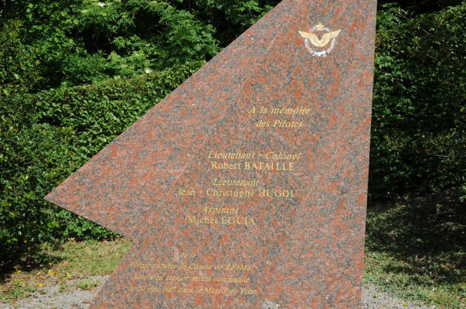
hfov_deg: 45.0
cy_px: 154
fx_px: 562
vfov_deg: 30.8
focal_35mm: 44
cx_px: 233
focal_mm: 29
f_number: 13
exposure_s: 1/200
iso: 200
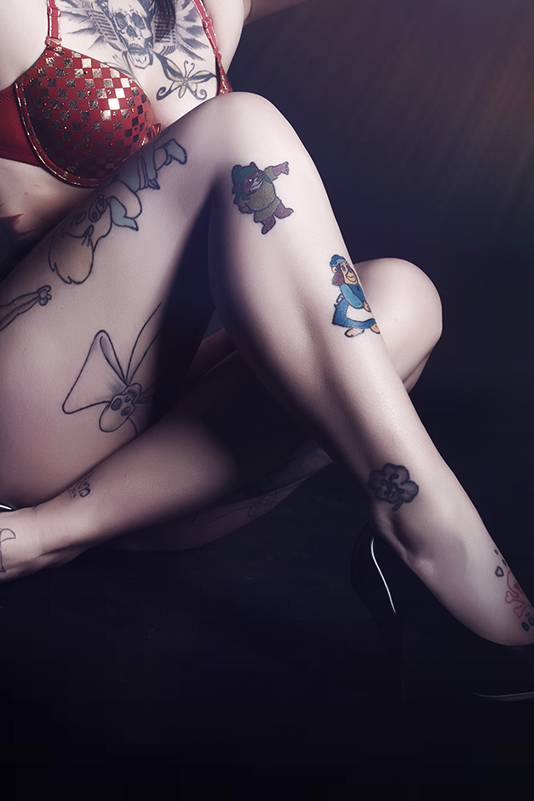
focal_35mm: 112
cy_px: 204
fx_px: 2488
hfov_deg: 12.2
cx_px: 235
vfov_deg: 18.2
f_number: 9
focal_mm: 45
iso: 100
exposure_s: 1/200
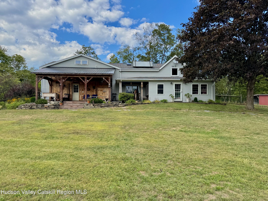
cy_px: 100
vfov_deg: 56.8
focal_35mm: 24
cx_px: 134
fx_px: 186
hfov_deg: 71.6
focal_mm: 6.76
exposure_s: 1/1524
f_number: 1.78
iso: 80
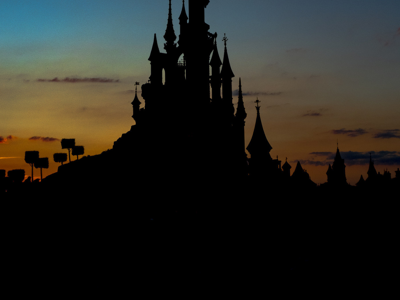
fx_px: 728
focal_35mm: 63
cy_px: 123
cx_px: 205
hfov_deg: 30.7
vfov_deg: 23.3
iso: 400
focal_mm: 25.4
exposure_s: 1/250
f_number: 8
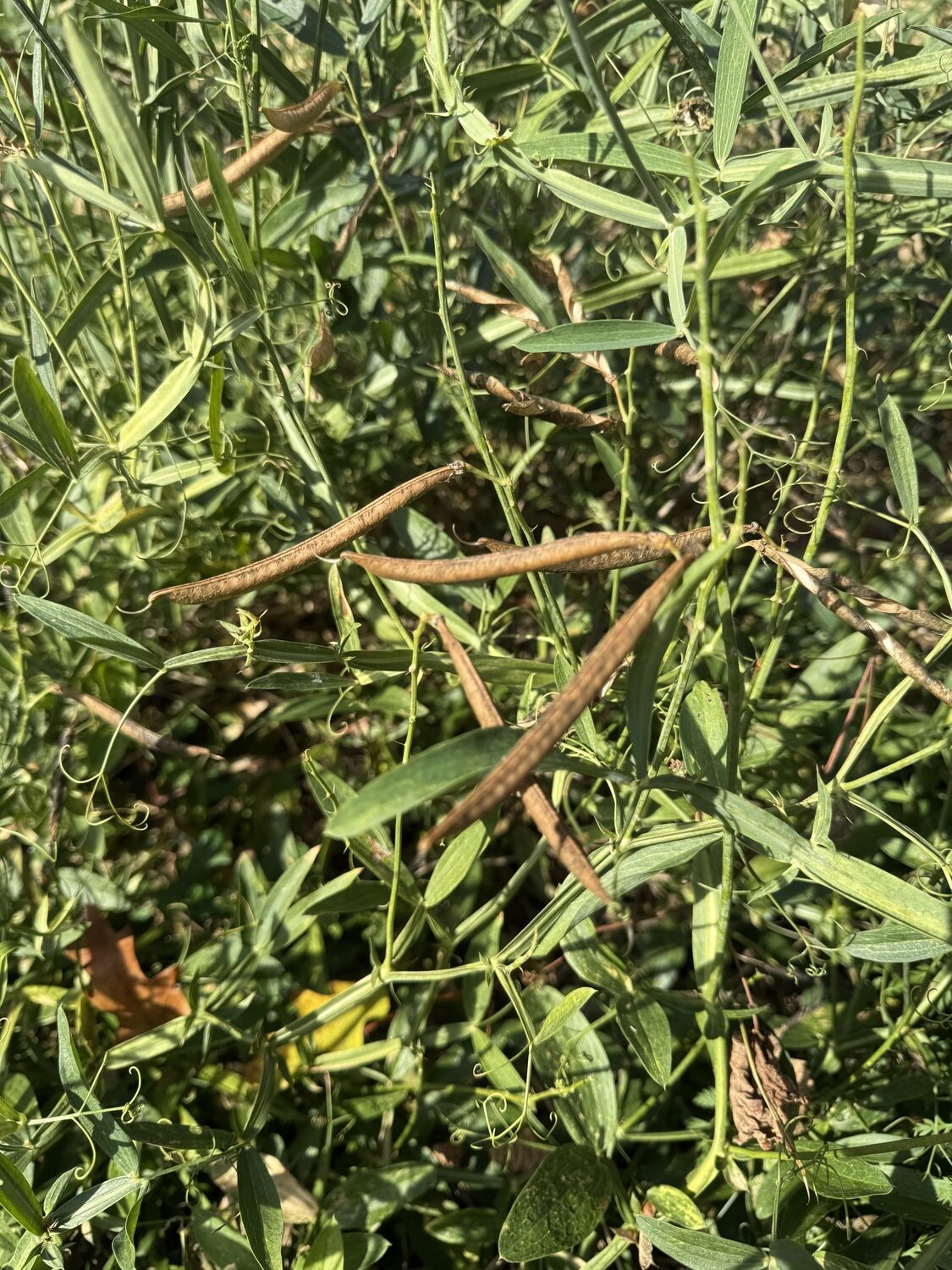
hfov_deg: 56.8
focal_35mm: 24
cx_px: 476
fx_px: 880
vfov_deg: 71.6
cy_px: 635
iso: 80
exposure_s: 1/1770
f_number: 1.78
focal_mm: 6.76
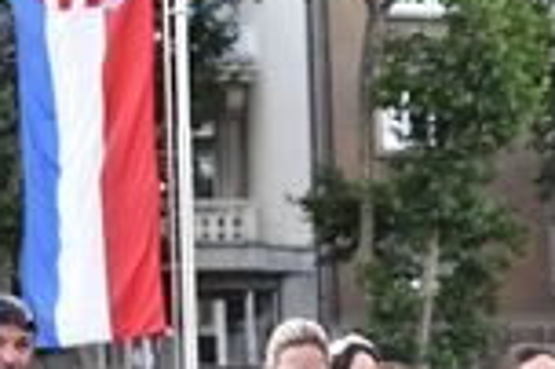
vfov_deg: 8.5
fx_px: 2433
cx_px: 540
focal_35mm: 158
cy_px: 471
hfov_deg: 12.9
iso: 4000
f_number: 4
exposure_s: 1/1250
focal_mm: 50
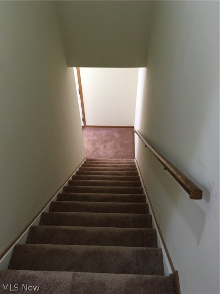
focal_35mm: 29
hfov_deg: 48.2
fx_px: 246
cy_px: 147
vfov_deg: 61.7
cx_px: 110
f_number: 2.2
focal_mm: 4.15
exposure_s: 1/30
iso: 100
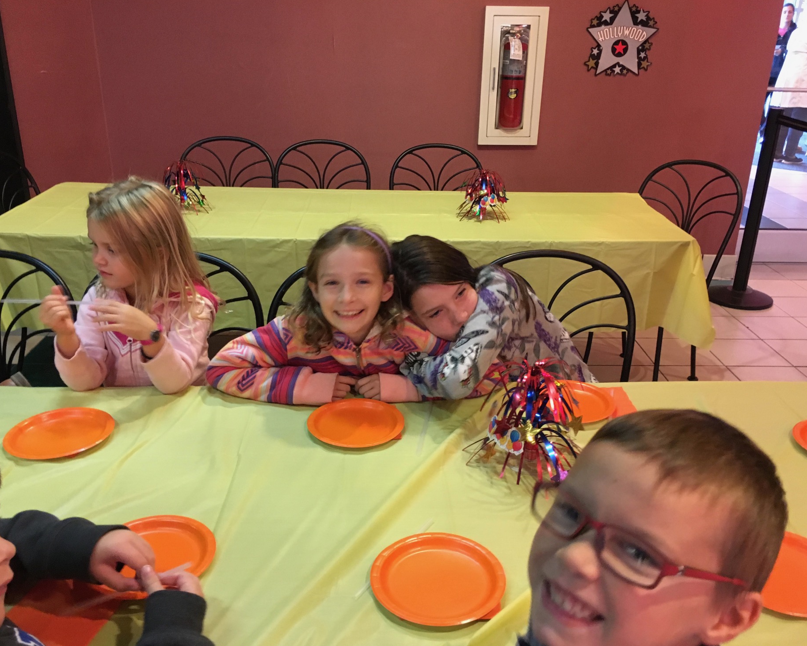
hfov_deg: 57.2
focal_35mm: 31
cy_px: 329
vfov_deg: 47.1
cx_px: 398
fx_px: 740
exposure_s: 1/15
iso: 400
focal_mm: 4.15
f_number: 2.2
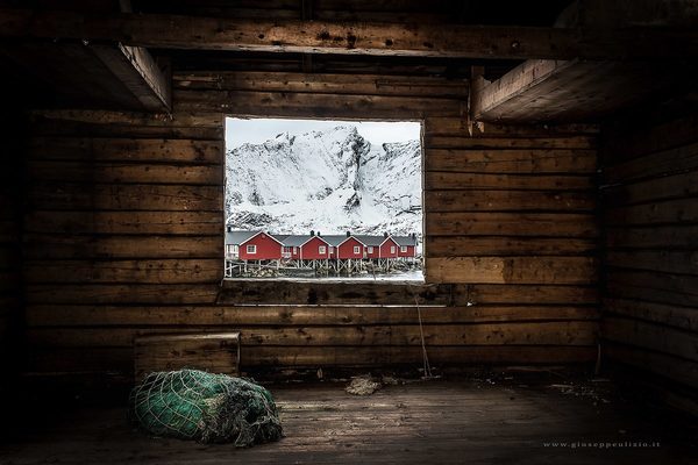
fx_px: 698
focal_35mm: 36
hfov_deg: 53.1
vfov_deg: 36.9
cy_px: 232
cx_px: 349
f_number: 14
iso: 100
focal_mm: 36
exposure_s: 1/1.67
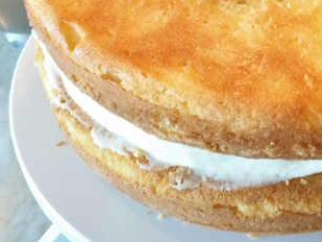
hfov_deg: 31.6
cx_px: 243
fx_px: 558
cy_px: -2
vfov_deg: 23.4
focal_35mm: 60
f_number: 2.2
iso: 32
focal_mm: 4.15
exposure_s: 1/15
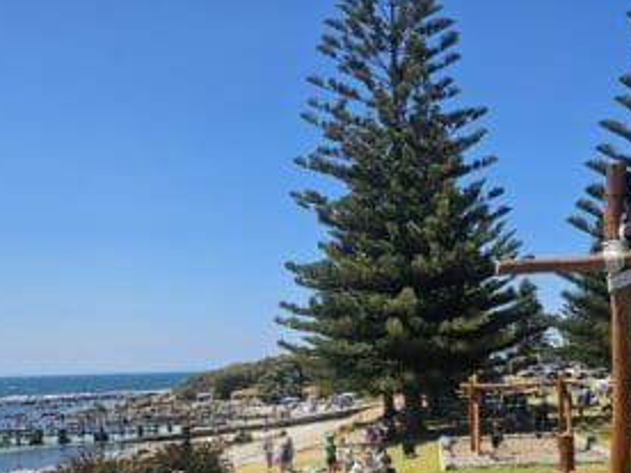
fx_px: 729
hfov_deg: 45.4
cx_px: 462
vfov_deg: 34.7
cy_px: 386
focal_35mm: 40
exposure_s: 1/1332
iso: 16
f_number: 1.7
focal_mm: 6.3
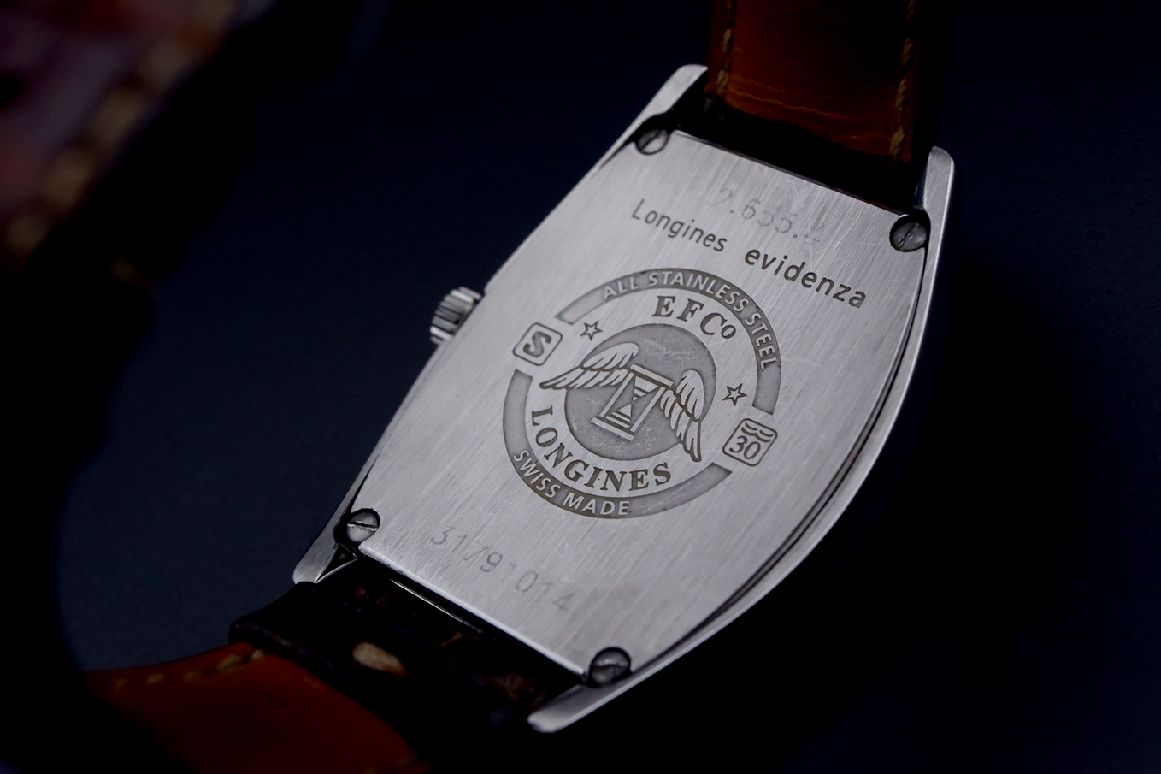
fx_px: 1644
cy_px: 387
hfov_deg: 38.9
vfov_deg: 26.5
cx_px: 580
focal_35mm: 51
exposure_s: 1/4000
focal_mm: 34.3
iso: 6400
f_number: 10
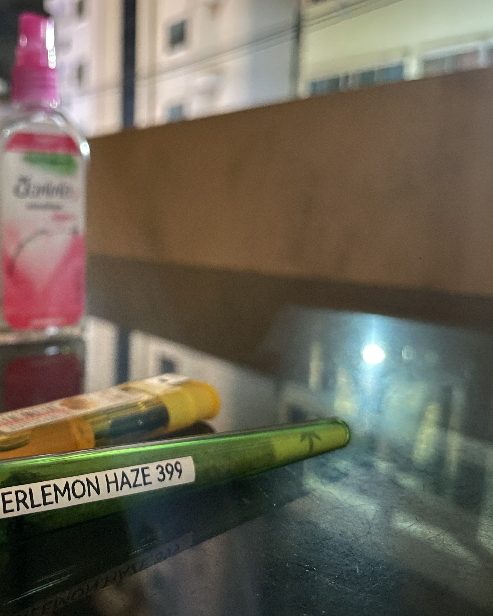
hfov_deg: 41.4
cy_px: 308
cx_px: 97
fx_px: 620
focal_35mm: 34
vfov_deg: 52.8
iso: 800
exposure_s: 1/5
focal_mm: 4.2
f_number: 1.6
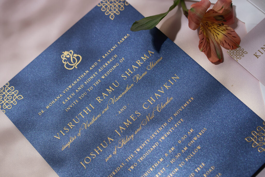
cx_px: 132
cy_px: 88
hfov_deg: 33.4
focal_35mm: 60
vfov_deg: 22.6
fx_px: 442
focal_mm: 40
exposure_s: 1/125
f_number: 4
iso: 100
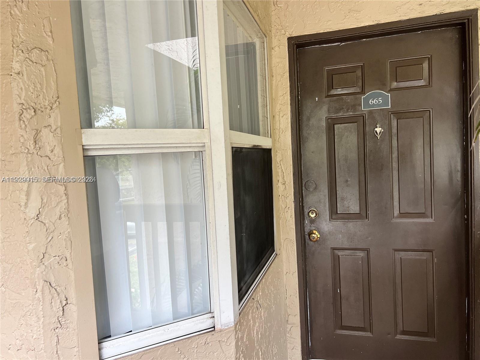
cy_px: 180
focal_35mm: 26
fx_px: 361
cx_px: 240
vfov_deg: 53.1
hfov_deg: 67.3
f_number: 1.5
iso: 100
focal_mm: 5.7
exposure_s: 1/121
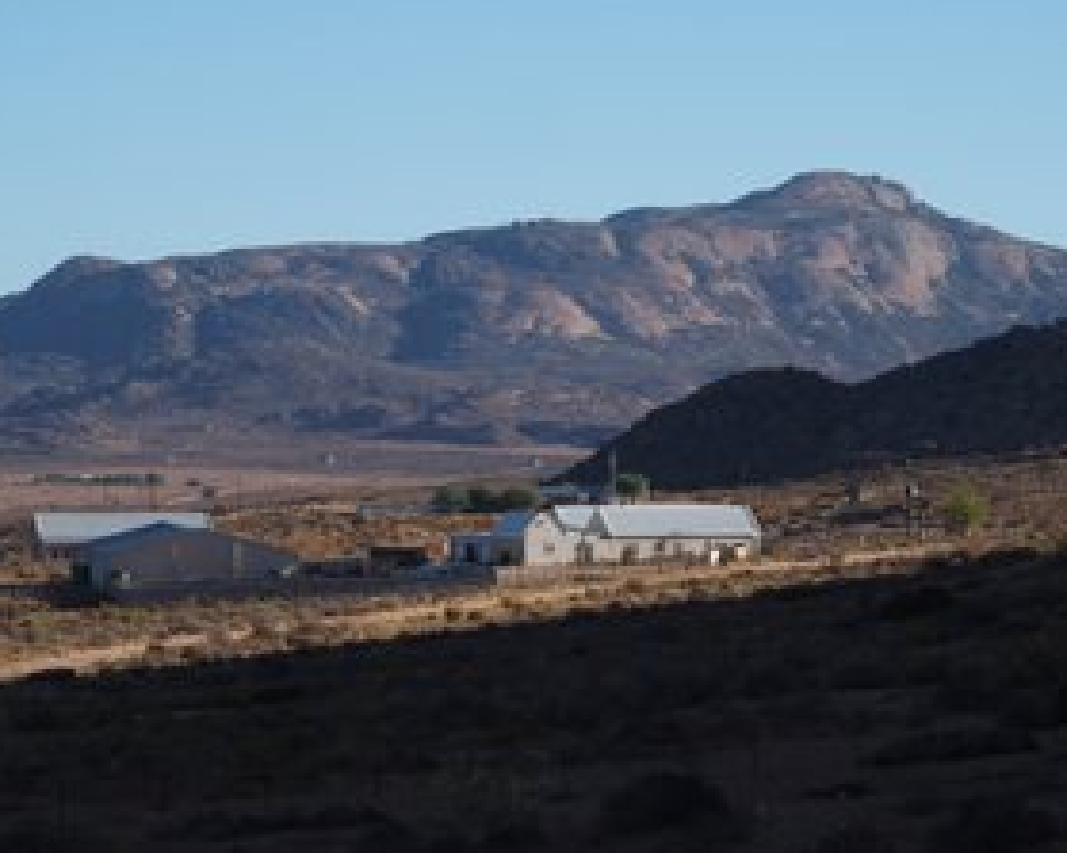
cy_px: 348
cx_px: 493
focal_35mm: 170
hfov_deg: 11.4
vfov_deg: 9.1
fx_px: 5367
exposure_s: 1/800
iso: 100
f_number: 4
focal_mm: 28.8
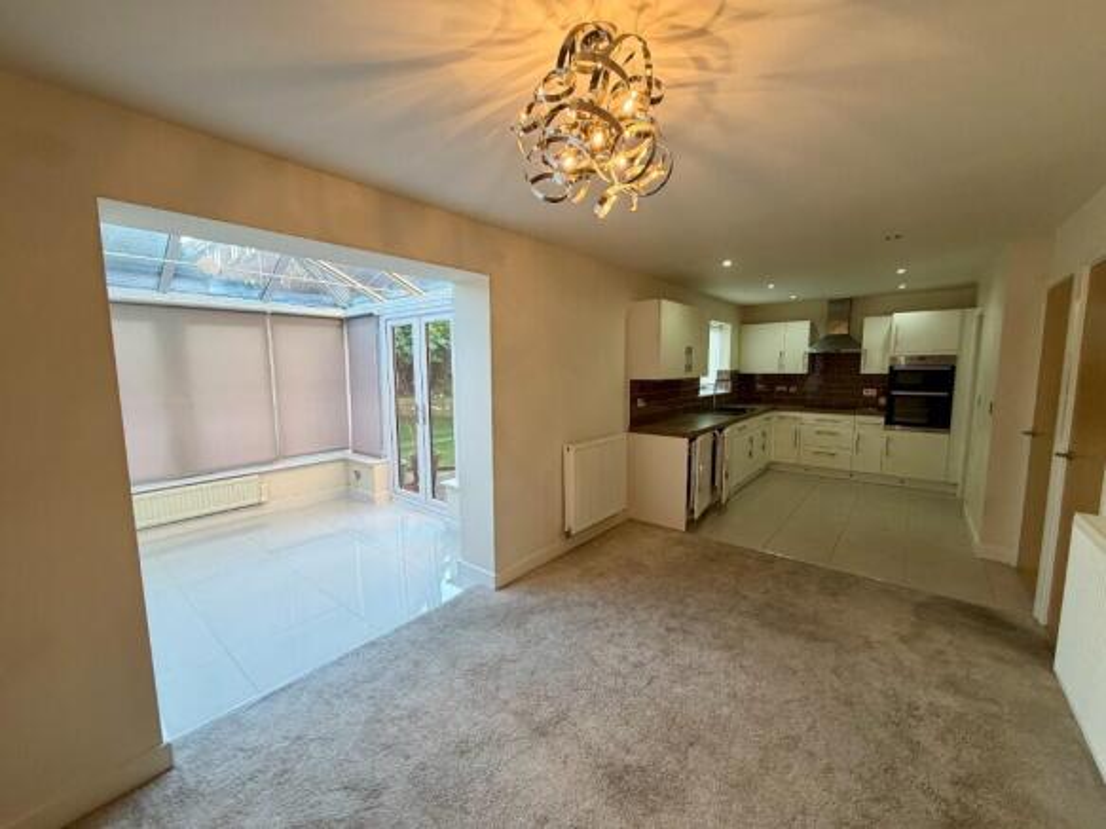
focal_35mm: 14
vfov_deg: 85.7
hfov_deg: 102.1
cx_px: 553
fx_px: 447
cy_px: 414
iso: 125
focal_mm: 2.22
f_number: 2.2
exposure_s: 1/100
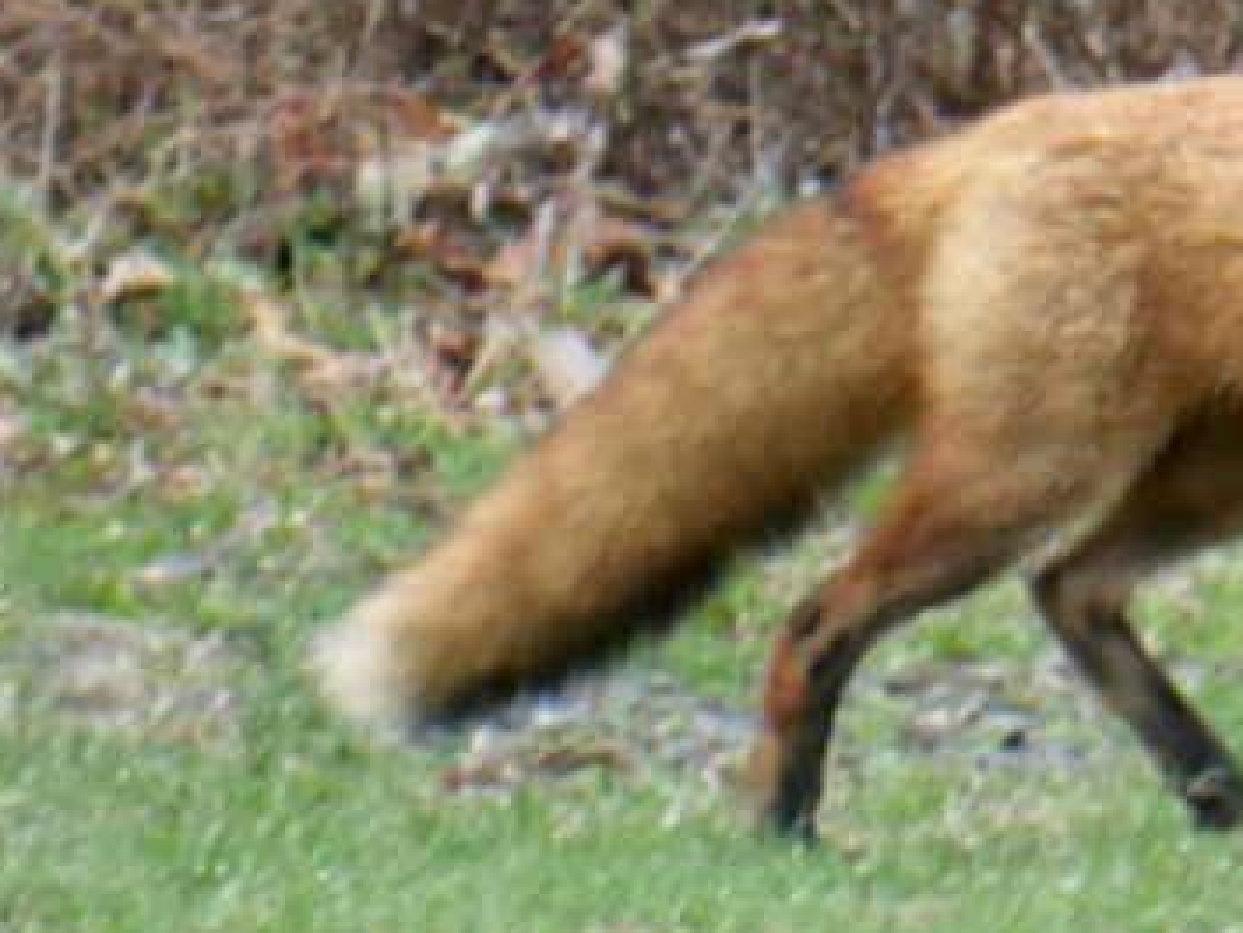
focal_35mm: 1740
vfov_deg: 0.9
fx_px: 62502
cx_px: 1553
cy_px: 303
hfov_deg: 1.1
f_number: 5.6
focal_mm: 300
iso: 400
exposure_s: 1/250
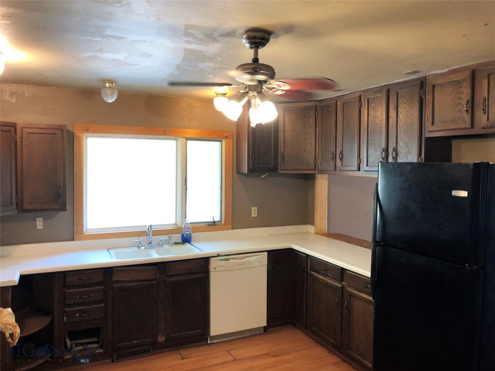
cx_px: 248
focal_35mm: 28
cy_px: 186
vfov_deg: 49.7
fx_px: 400
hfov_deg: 63.4
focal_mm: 3.99
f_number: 1.8
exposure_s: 1/60
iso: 125
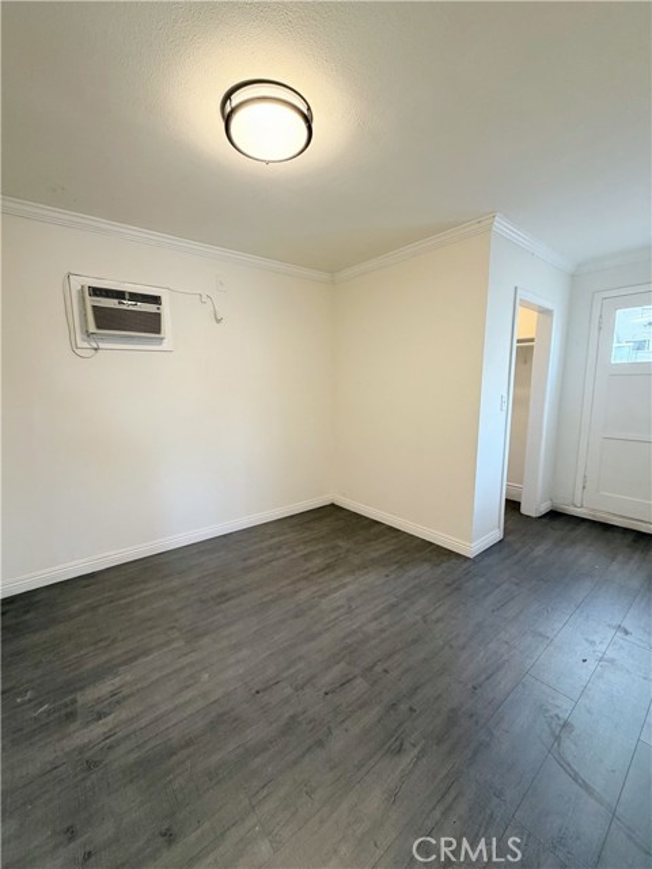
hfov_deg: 85.7
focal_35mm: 14
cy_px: 434
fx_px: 352
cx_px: 326
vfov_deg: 102.1
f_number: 2.2
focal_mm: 2.22
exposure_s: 1/60
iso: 200
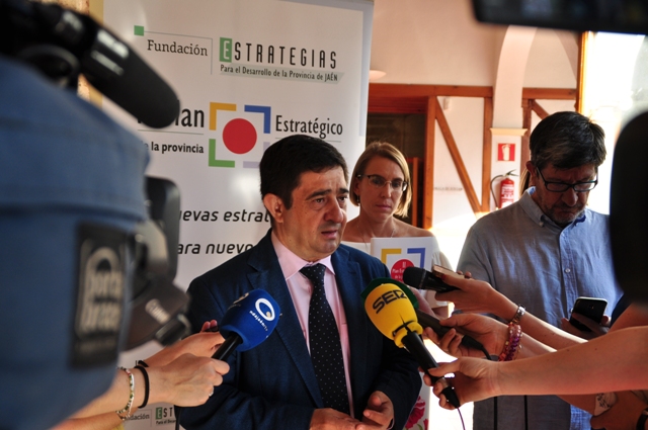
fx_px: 755
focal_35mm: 42
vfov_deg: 31.8
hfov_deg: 46.5
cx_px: 324
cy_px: 215
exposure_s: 1/100
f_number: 4
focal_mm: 28
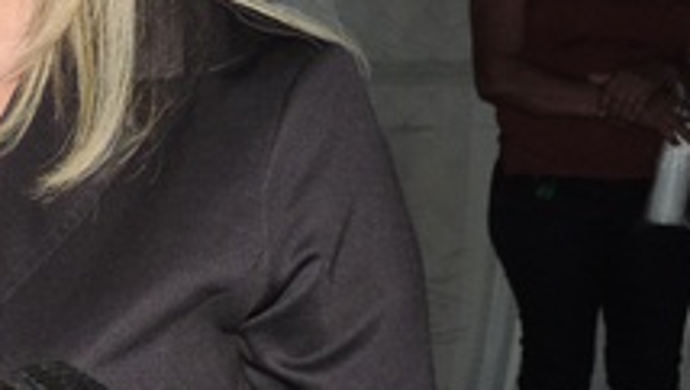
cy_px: 198
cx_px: 40
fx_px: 3078
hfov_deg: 12.7
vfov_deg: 7.3
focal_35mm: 168
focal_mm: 8.3
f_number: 3.5
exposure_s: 1/30
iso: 200
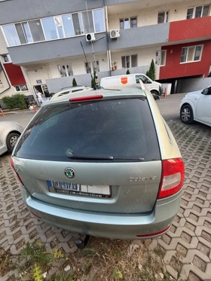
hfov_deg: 81.8
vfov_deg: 98.1
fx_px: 122
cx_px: 105
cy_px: 146
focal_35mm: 15
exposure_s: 1/172
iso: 64
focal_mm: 2.22
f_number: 2.2
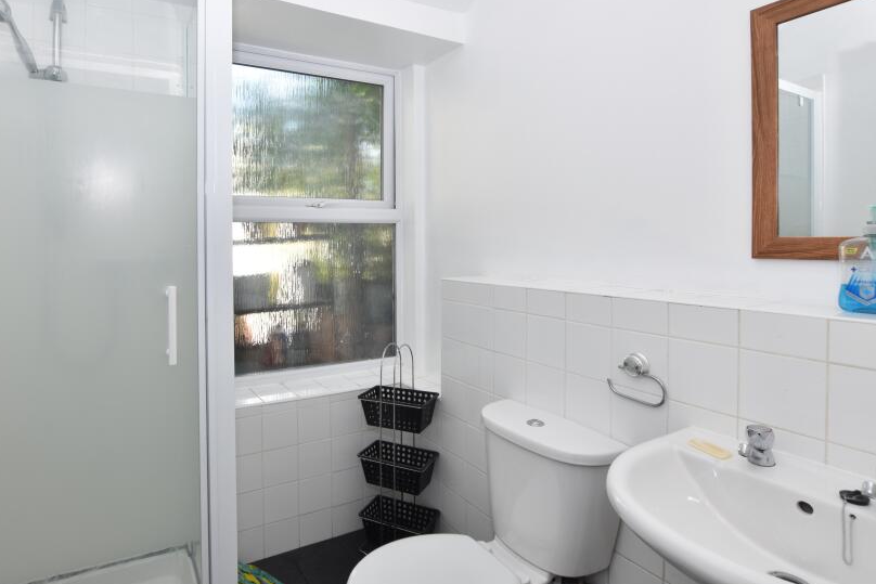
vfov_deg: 64.1
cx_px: 357
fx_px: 462
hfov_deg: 86.0
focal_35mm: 19
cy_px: 242
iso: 100
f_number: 9
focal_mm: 10
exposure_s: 1/13
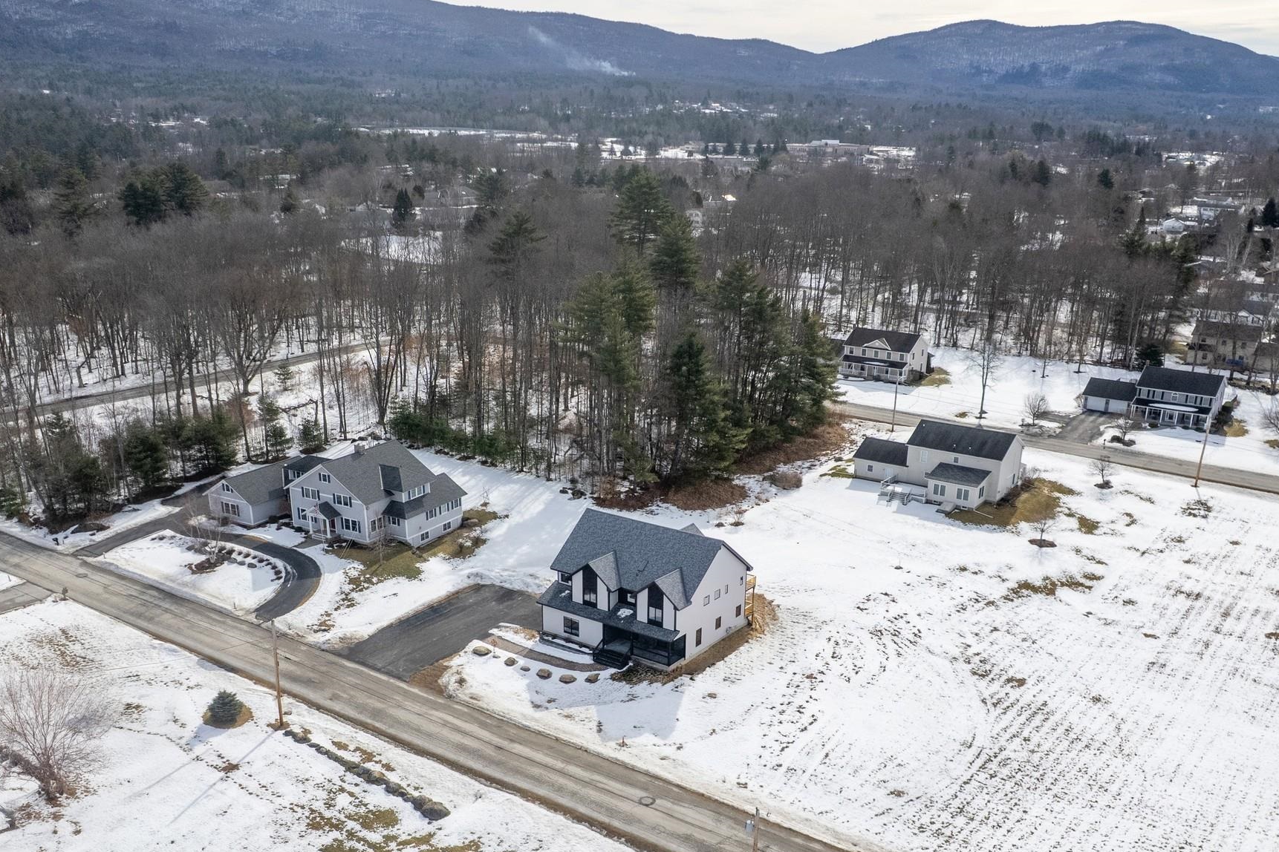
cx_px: 663
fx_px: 817
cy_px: 433
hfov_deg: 76.1
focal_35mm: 23
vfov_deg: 55.1
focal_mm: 8.38
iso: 120
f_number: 2.8
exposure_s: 1/500
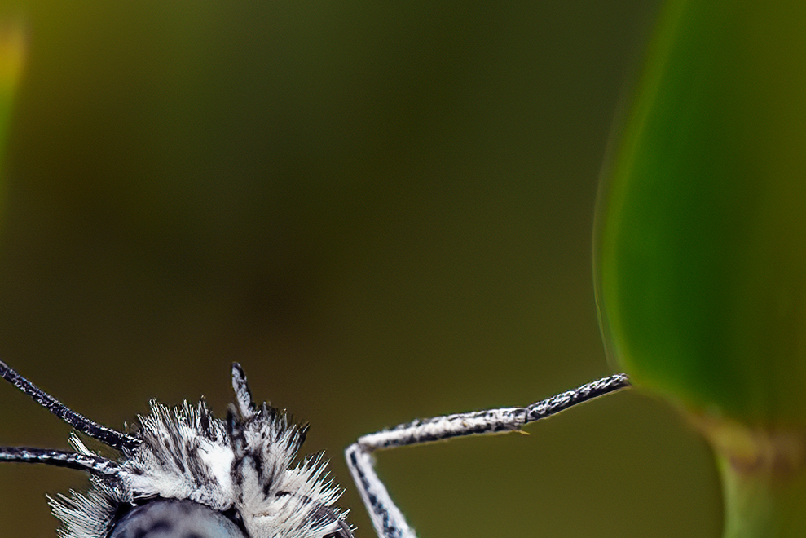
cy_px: 891
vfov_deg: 2.9
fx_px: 10682
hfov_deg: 4.3
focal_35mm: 477
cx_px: 126
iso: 200
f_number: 10
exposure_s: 1/125
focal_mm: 105
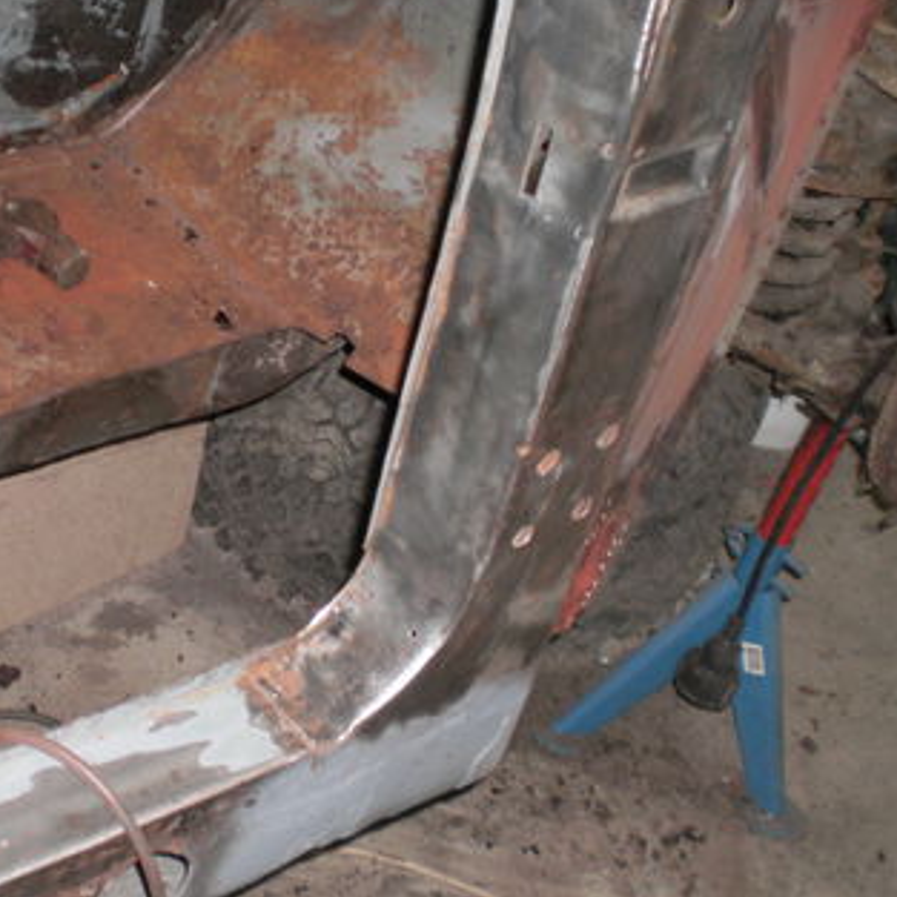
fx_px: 1906
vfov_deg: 26.5
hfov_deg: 25.8
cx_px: 126
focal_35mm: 65
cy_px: 487
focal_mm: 6.3
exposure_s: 1/30
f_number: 3.1
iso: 125
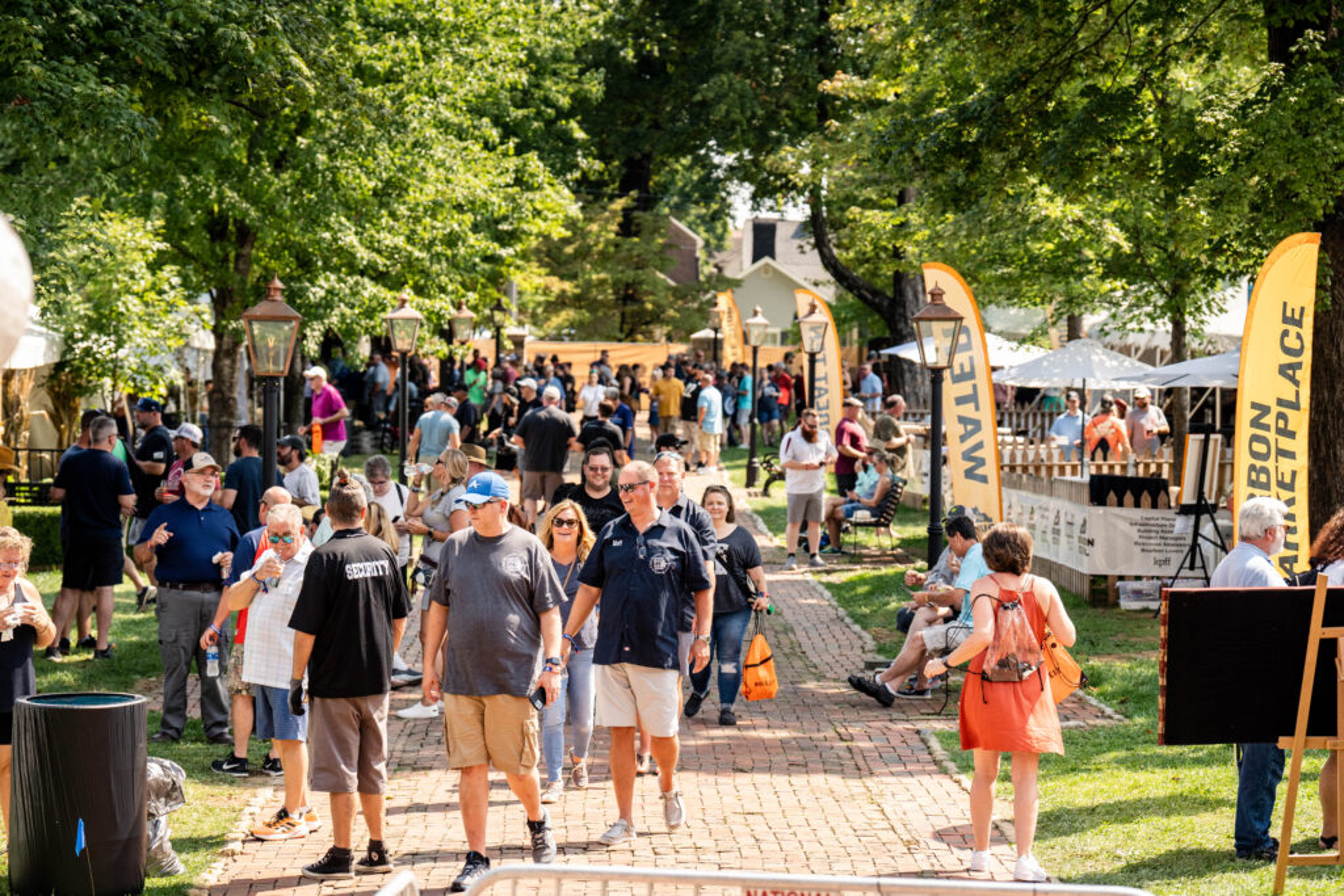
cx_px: 672
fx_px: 3547
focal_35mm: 95
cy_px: 448
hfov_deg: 21.5
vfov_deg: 14.4
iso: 1250
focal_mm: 95
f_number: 4
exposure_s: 1/4000
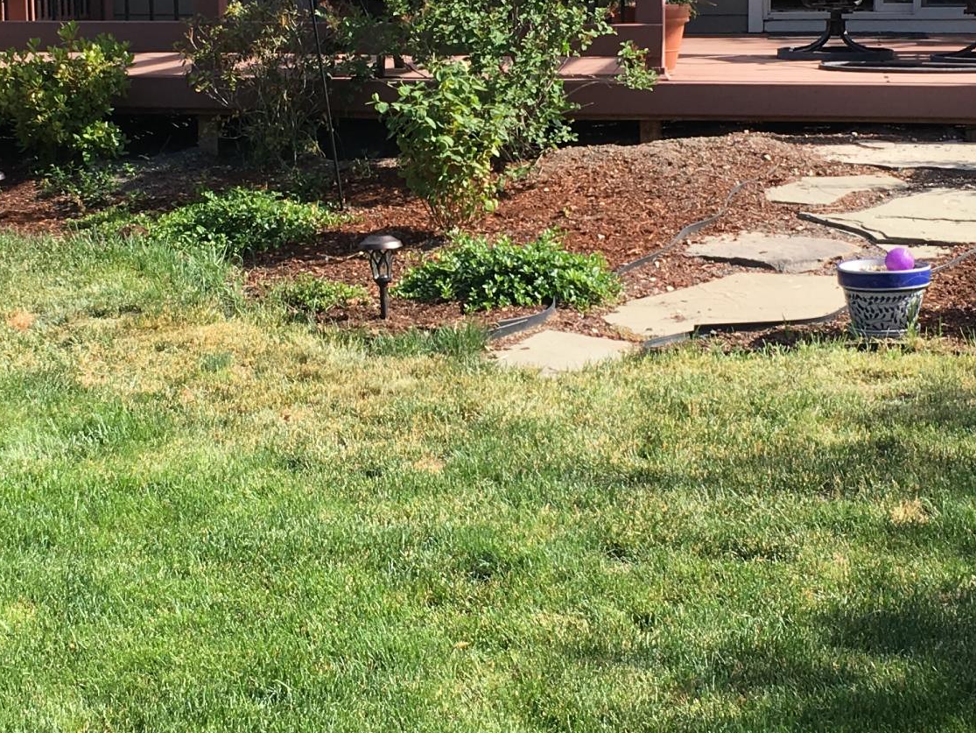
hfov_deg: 25.0
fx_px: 2200
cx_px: 477
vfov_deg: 18.8
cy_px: 239
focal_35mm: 78
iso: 25
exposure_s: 1/455
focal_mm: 4.15
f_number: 2.2
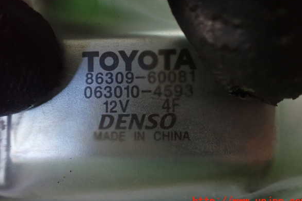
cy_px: 92
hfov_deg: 58.7
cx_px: 154
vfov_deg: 41.1
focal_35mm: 32
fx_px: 268
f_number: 2.3
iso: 1250
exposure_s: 1/30
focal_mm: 5.4
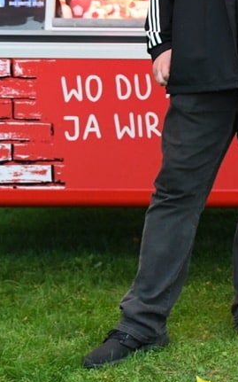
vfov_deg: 18.8
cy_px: 39
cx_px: 510
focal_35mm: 109
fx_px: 1132
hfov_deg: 10.7
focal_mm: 36
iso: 5000
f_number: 2.8
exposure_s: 1/500
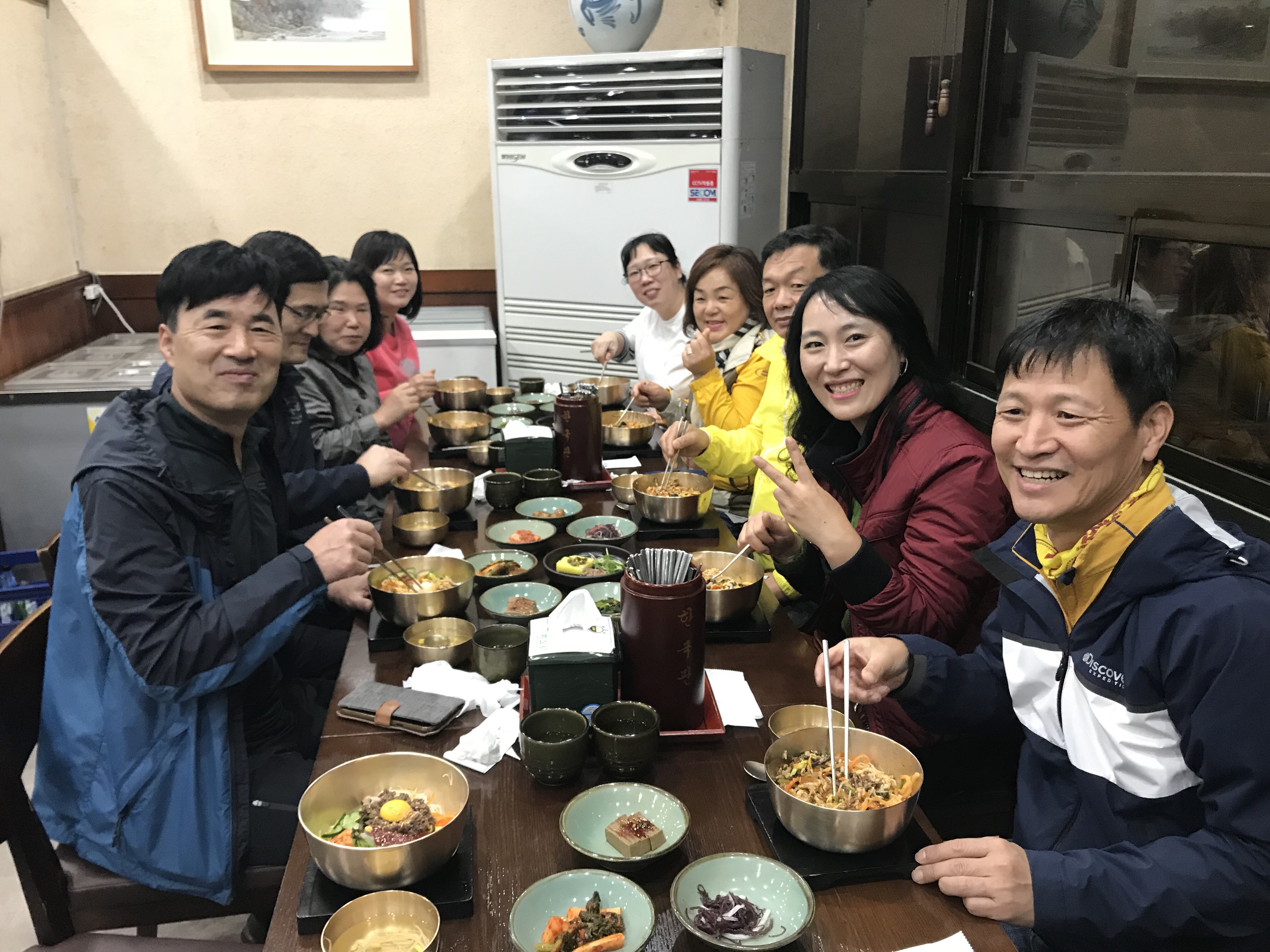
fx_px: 1027
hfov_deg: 63.4
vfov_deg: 49.7
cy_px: 476
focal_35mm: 28
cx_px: 635
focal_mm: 3.99
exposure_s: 1/15
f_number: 1.8
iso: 64
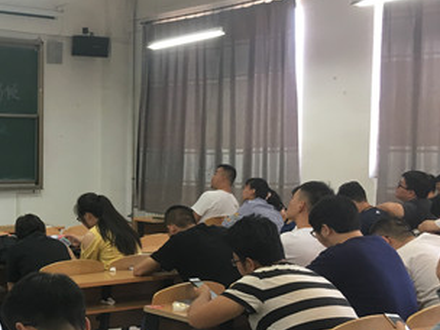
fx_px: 775
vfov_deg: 24.0
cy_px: 201
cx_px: 0
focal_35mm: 61
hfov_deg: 29.6
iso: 80
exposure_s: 1/33
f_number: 2.2
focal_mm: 4.15
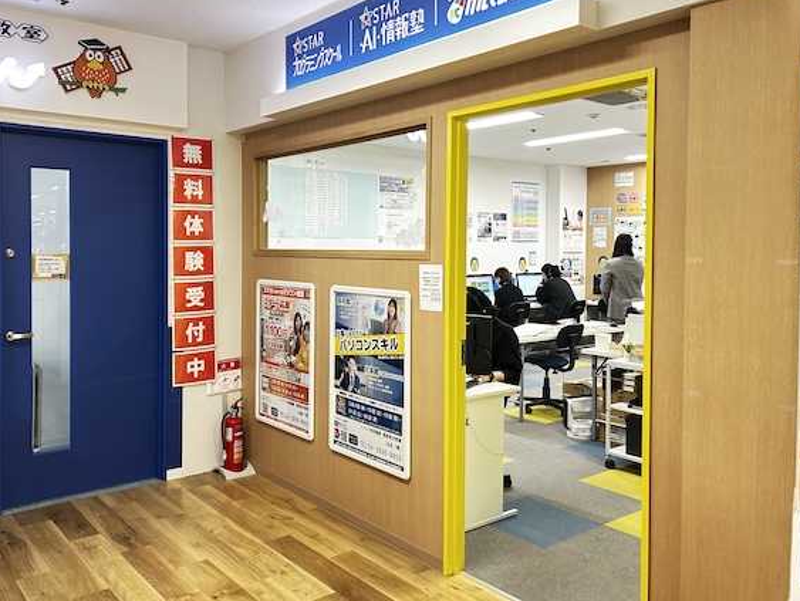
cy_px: 266
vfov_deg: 46.8
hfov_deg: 59.7
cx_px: 347
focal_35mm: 30
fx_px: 694
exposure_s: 1/50
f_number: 1.5
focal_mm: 5.7
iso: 250
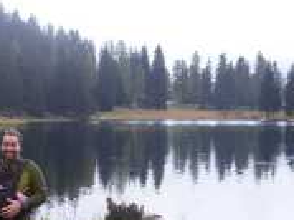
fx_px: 704
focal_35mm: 83
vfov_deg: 17.7
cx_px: 3
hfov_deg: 22.7
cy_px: 144
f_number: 3.9
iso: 100
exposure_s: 1/160
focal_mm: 7.4
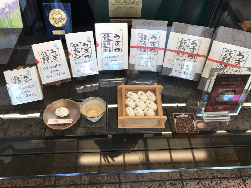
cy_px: 94
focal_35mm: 28
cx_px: 126
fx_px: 203
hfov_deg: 63.4
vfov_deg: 49.7
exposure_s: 1/60
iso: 25
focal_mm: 3.99
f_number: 1.8
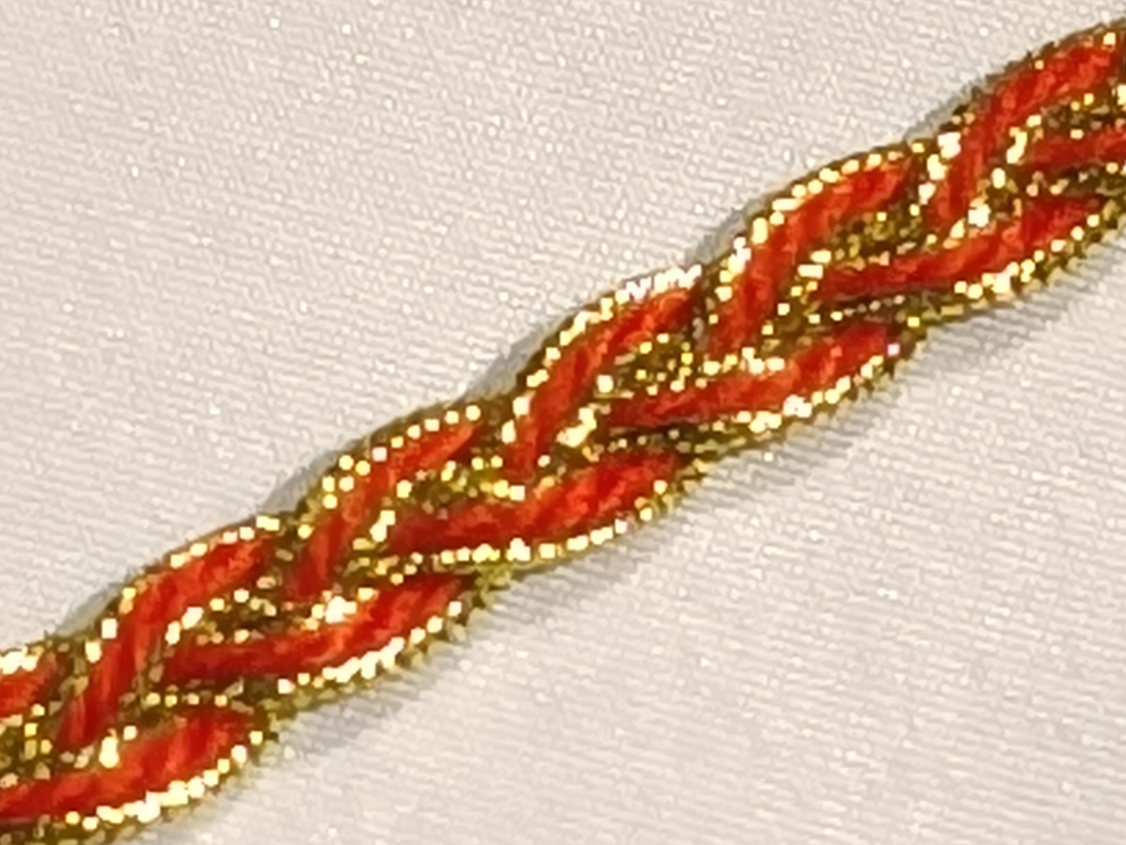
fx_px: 7807
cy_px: 422
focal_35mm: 240
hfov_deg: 8.2
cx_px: 563
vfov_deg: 6.2
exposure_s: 1/5327
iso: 2000
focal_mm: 6.57
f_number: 1.6
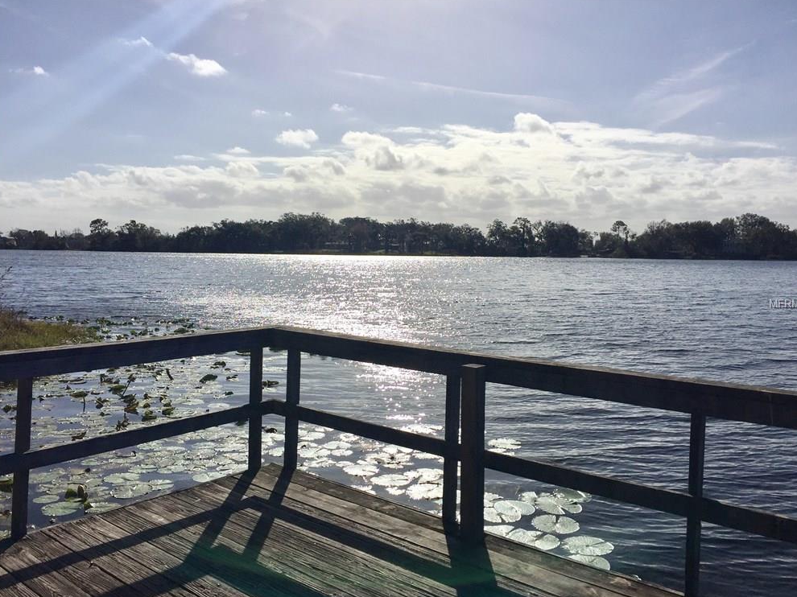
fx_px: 691
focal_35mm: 30
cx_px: 406
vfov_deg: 46.8
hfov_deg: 60.0
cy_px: 304
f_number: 2.2
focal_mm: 4.15
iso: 32
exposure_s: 1/9901
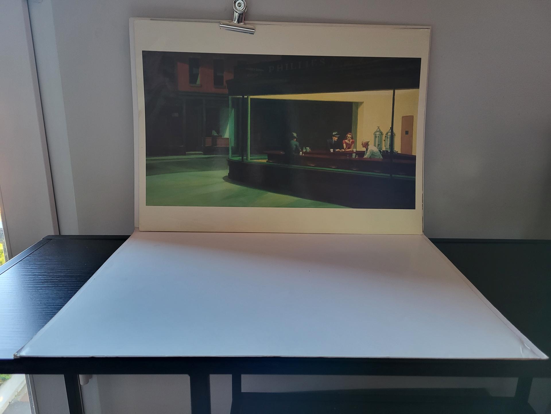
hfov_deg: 67.3
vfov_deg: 53.1
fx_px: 414
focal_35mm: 26
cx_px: 276
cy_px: 207
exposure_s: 1/50
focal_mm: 5.4
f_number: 1.8
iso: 320
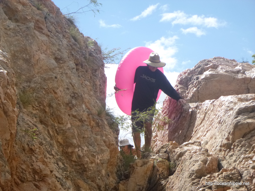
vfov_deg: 14.8
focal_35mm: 100
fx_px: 737
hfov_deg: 19.6
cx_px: 128
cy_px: 96
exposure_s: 1/500
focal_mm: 18
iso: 250
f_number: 5.7
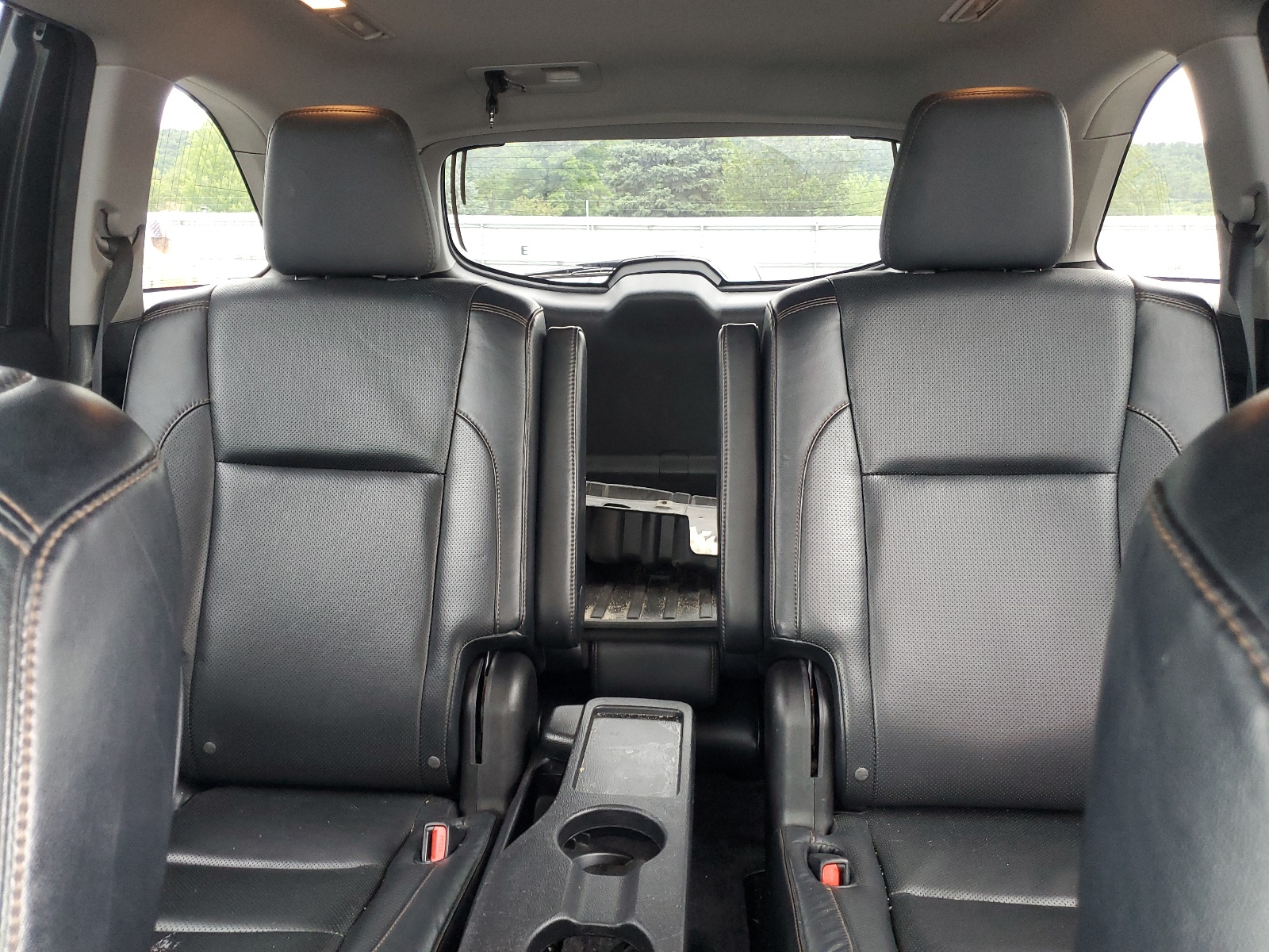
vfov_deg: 53.1
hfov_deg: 67.3
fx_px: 953
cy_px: 476
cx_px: 634
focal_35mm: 26
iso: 183
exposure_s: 1/60.2
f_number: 1.5
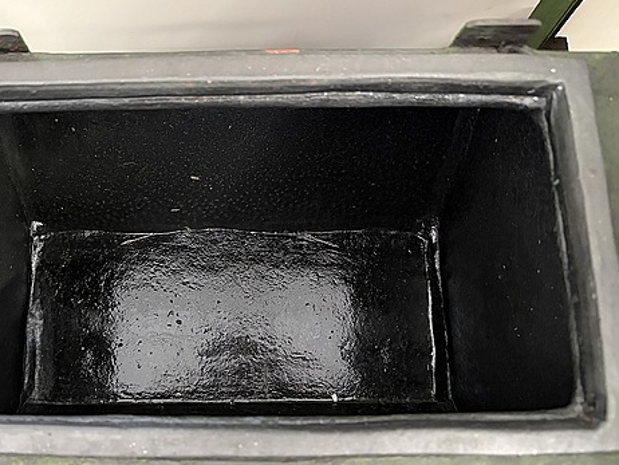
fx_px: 644
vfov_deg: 39.7
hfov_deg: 50.5
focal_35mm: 36
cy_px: 244
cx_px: 212
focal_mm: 5.96
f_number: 1.6
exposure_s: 1/30
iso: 800
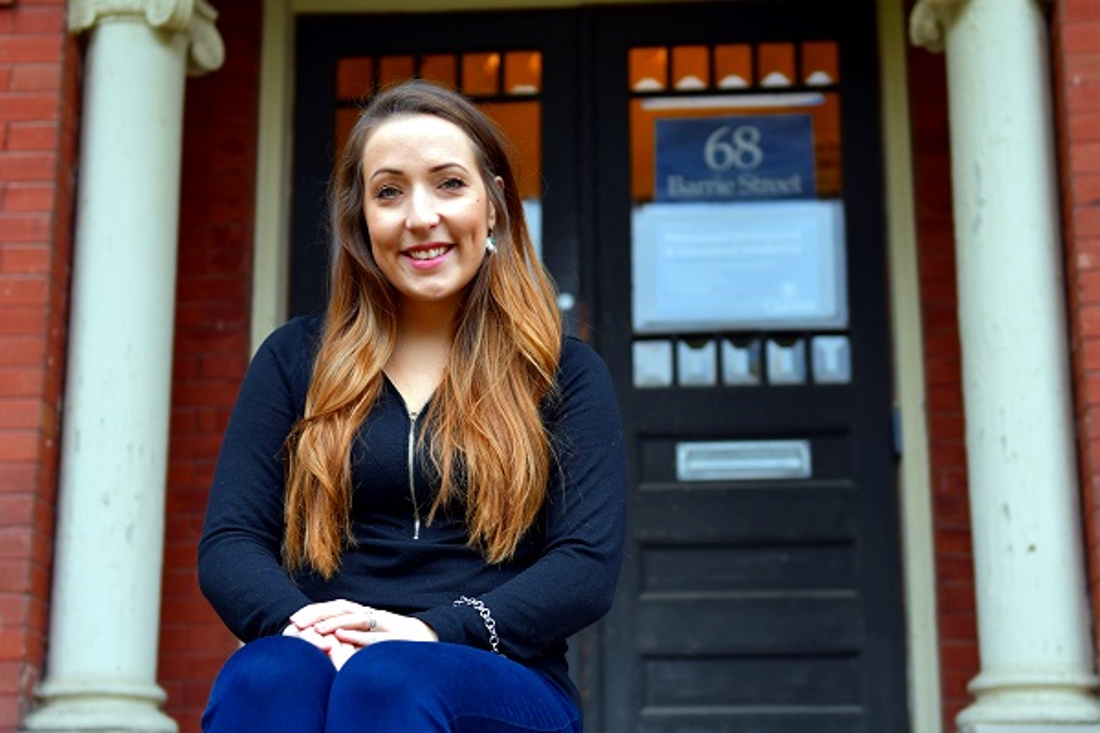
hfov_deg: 30.1
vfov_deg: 20.3
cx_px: 550
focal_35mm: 67
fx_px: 2047
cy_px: 366
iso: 400
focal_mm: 45
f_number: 3.2
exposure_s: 1/250
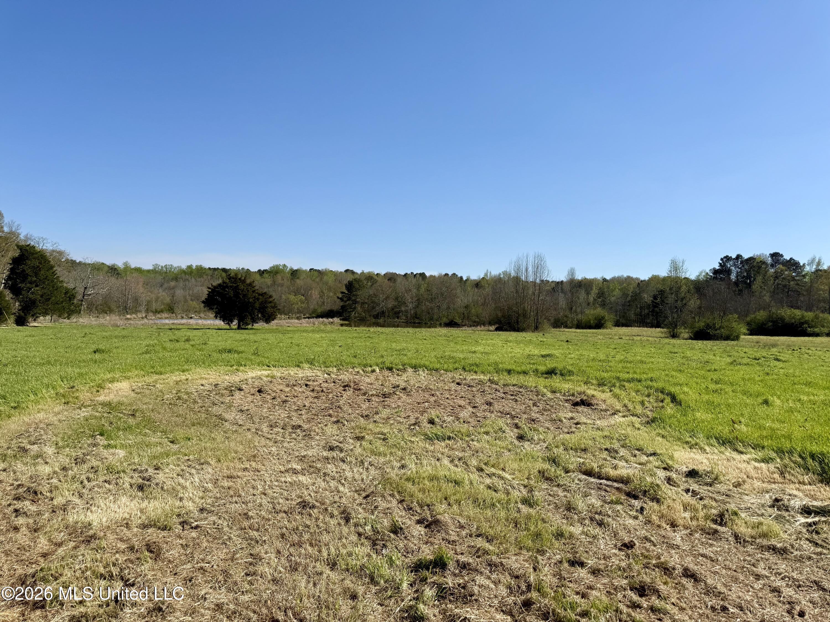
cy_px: 311
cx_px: 415
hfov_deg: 71.6
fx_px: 575
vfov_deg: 56.8
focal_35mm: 24
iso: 80
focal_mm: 6.76
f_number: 1.78
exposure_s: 1/6711
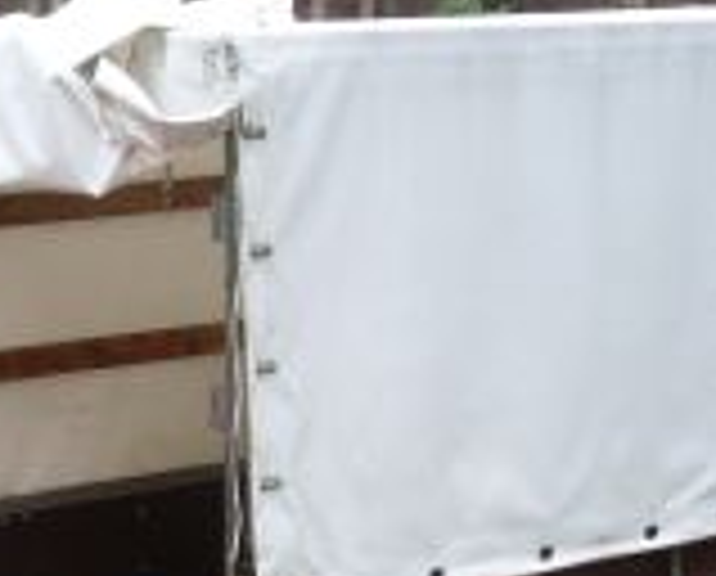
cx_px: -158
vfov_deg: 12.8
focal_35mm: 120
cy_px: 526
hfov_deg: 15.4
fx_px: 2549
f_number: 3.5
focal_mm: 8.1
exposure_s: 1/60
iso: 100
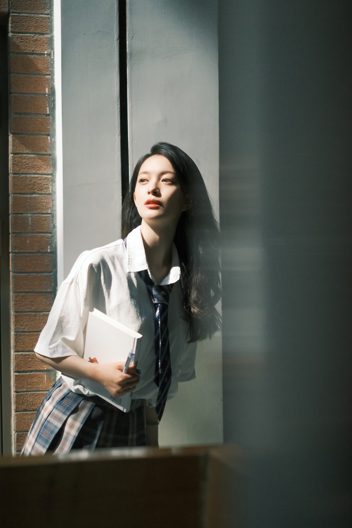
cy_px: 264
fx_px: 777
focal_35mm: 53
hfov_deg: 25.5
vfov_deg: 37.5
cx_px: 176
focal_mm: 35
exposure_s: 1/32000
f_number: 1.4
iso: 3200
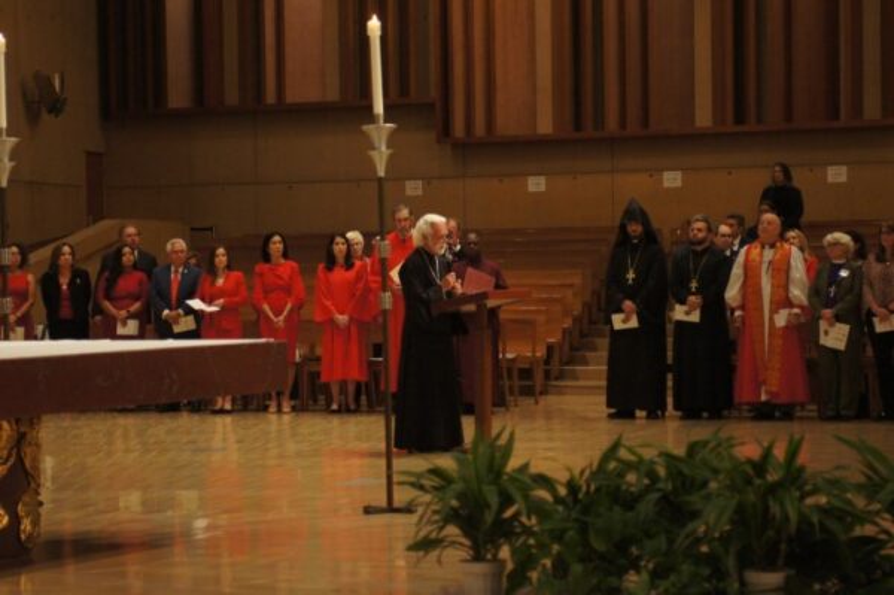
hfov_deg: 16.1
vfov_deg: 10.7
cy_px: 298
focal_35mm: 128
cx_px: 447
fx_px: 3164
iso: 1600
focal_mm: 85
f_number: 4.5
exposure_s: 1/30
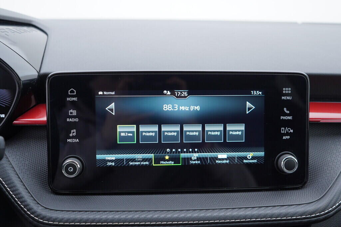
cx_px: 170
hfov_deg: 53.1
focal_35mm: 36
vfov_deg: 36.9
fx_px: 341
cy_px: 114
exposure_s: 1/40
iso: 125
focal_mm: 24
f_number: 2.8
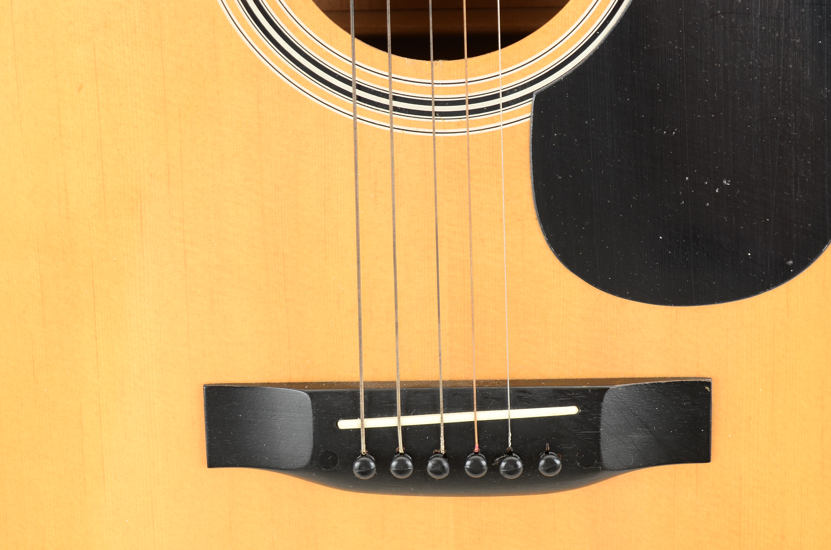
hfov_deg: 24.7
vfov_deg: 16.5
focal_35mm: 82
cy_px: 275
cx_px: 416
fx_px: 1900
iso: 320
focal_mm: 55
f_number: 10
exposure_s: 1/80
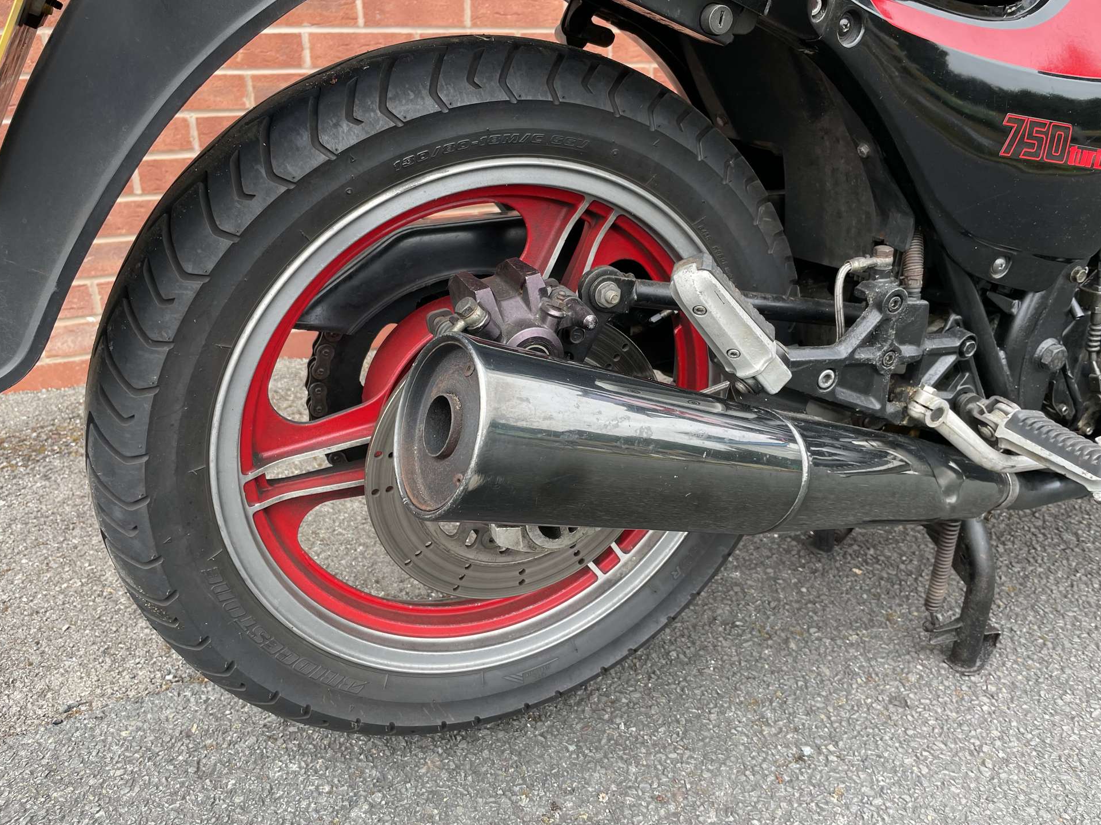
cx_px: 546
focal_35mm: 27
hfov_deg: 65.3
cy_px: 401
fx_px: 859
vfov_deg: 51.3
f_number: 1.6
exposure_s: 1/268
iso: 32
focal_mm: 4.2
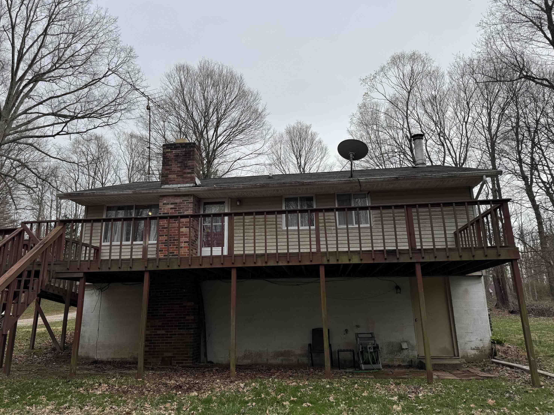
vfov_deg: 54.9
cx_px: 271
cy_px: 202
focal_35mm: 25
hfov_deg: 69.4
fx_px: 400
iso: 80
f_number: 1.78
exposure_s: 1/2833
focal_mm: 6.76
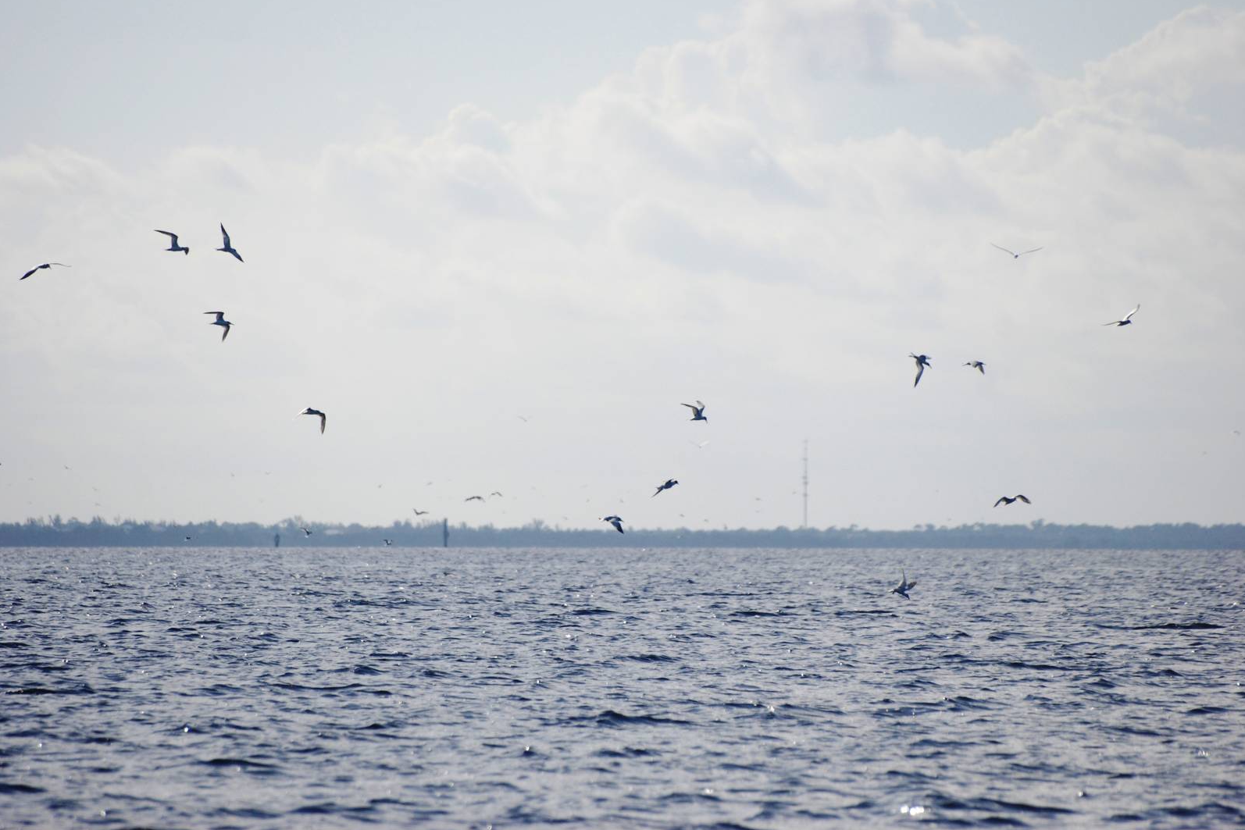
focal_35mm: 407
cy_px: 413
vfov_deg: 3.4
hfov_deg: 5.1
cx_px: 623
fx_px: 14076
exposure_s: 1/3200
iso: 400
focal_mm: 270
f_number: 7.1
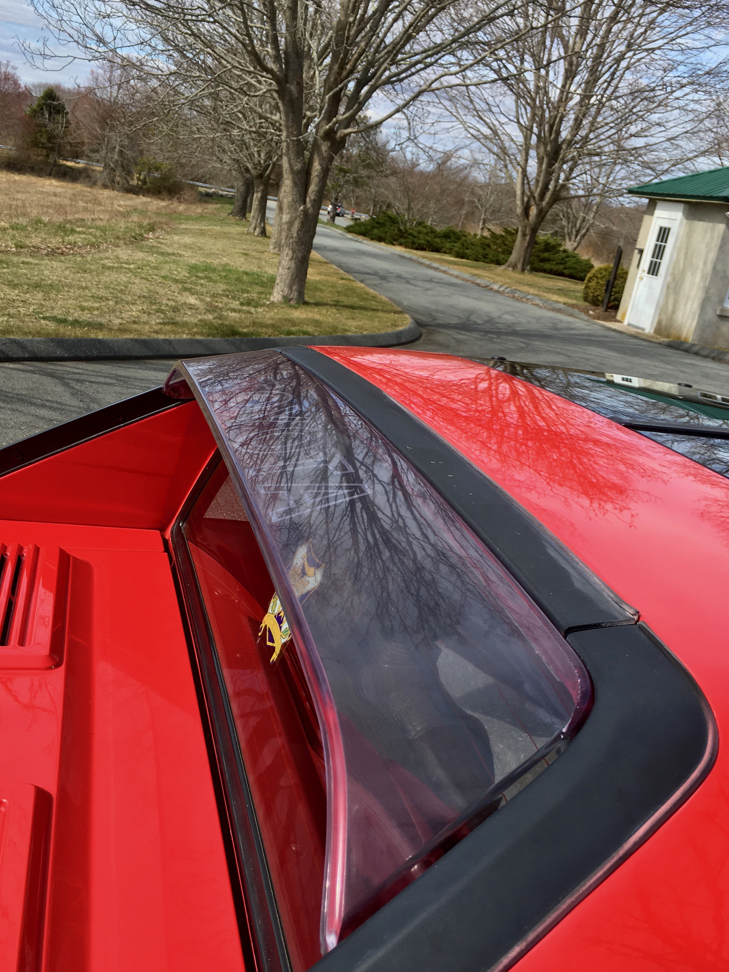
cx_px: 338
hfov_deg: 41.8
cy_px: 557
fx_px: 955
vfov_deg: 53.8
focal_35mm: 34
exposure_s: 1/746
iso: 25
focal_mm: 4.15
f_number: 2.2
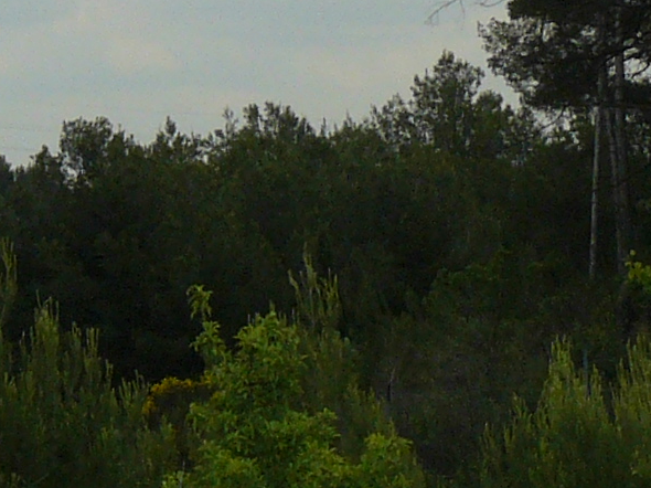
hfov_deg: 6.6
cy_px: -497
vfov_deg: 4.9
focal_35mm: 297
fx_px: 5583
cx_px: -83
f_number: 5.6
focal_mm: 9.5
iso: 100
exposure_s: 1/400
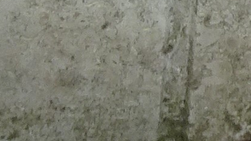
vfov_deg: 6.2
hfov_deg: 12.3
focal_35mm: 174
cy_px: -351
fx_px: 1158
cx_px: 208
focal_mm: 4.1
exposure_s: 1/160
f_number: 3.5
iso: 80
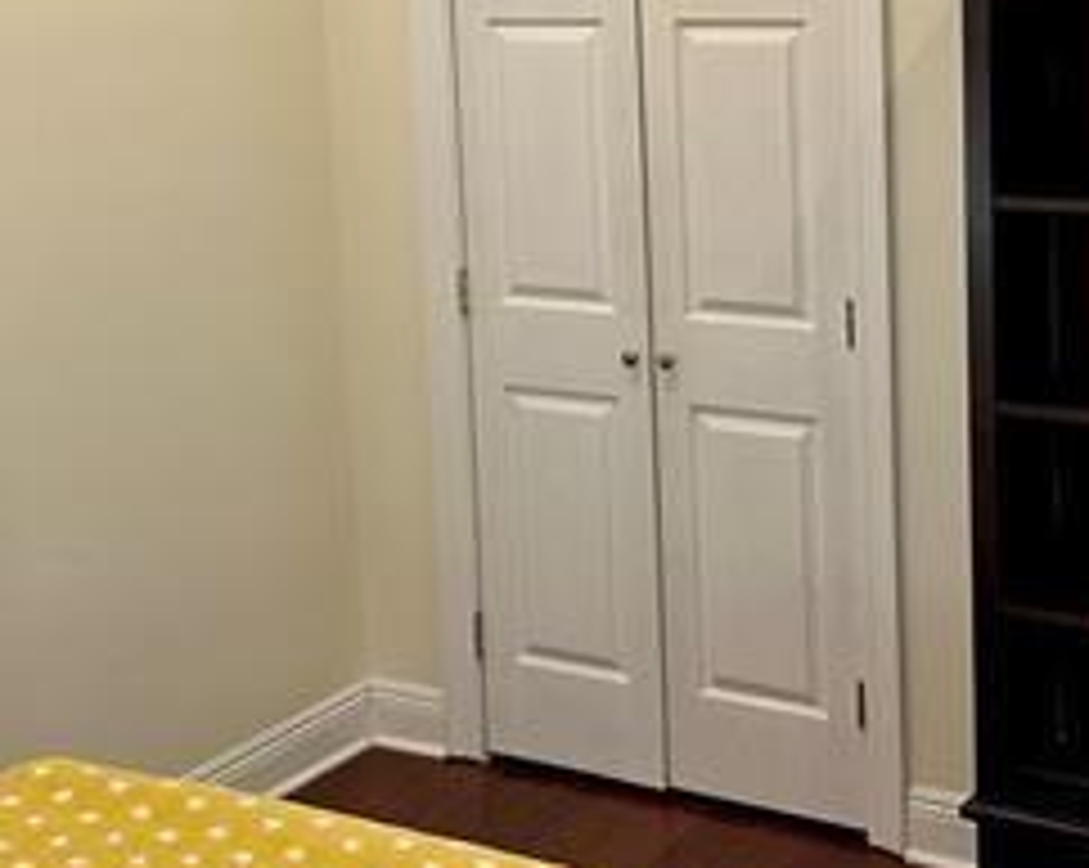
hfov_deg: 30.3
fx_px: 1996
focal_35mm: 62
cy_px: 144
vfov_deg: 24.1
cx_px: 720
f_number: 1.78
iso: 160
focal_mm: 6.86
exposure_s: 1/60
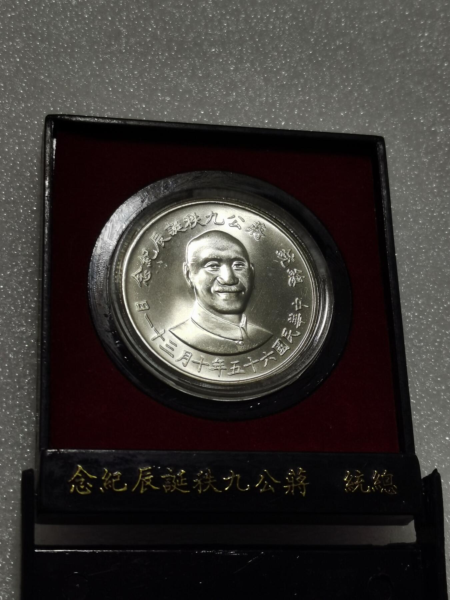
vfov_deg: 29.0
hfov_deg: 21.9
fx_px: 1161
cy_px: 300
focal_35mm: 67
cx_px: 225
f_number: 1.8
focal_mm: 5.58
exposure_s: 1/251
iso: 50
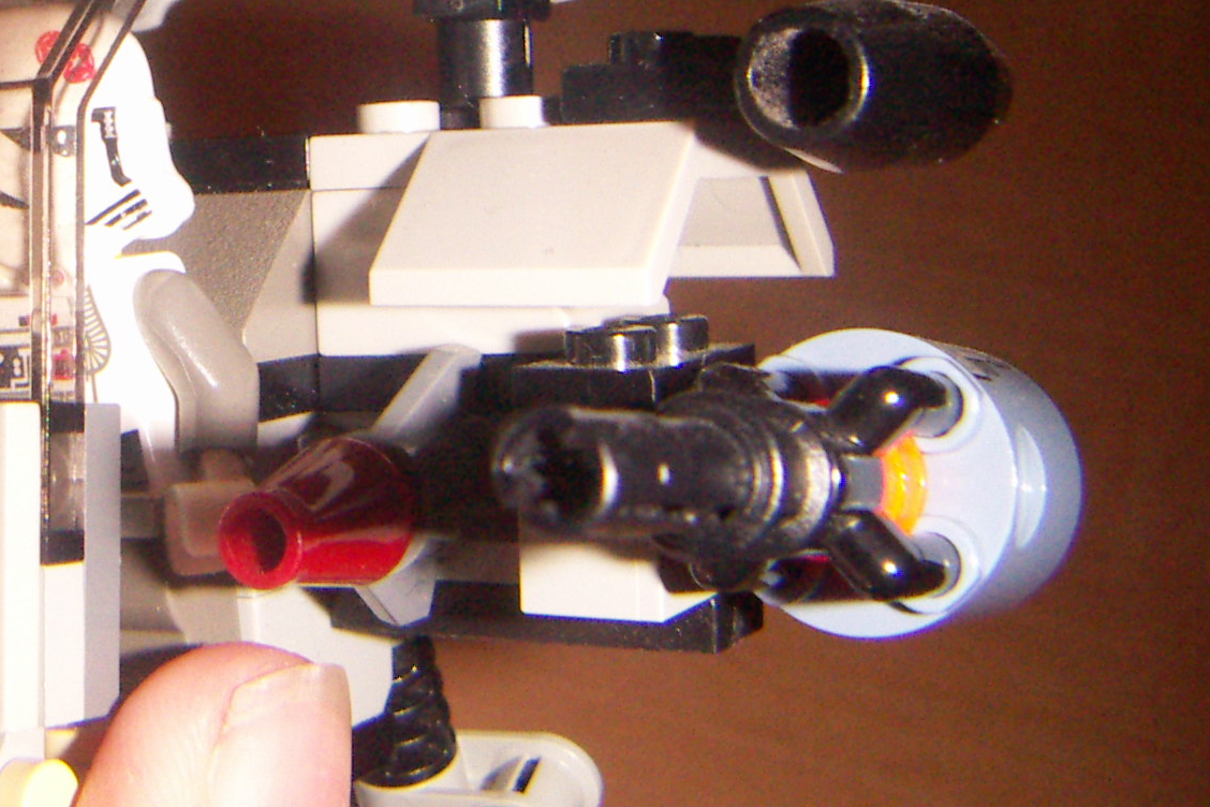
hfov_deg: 28.5
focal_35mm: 68
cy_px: 209
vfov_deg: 19.9
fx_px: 2285
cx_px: 127
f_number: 6.7
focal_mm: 4.7
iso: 200
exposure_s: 1/50
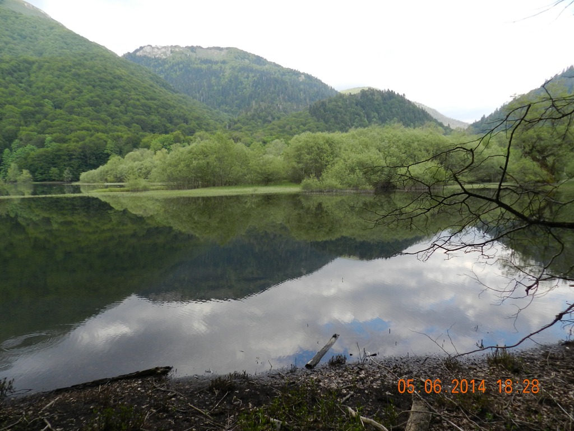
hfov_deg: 73.9
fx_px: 381
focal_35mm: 23
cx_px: 287
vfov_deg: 58.9
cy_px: 216
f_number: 3.4
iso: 160
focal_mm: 4
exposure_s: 1/320
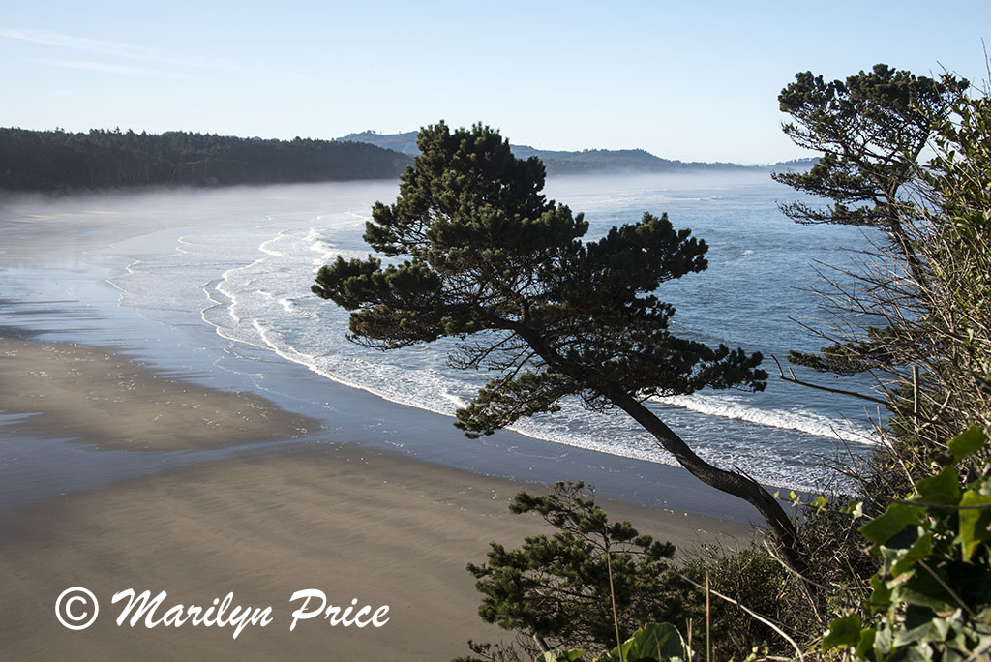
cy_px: 331
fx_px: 1157
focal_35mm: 42
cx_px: 496
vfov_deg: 31.9
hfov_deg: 46.4
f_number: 13
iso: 100
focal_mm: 42
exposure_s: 1/30
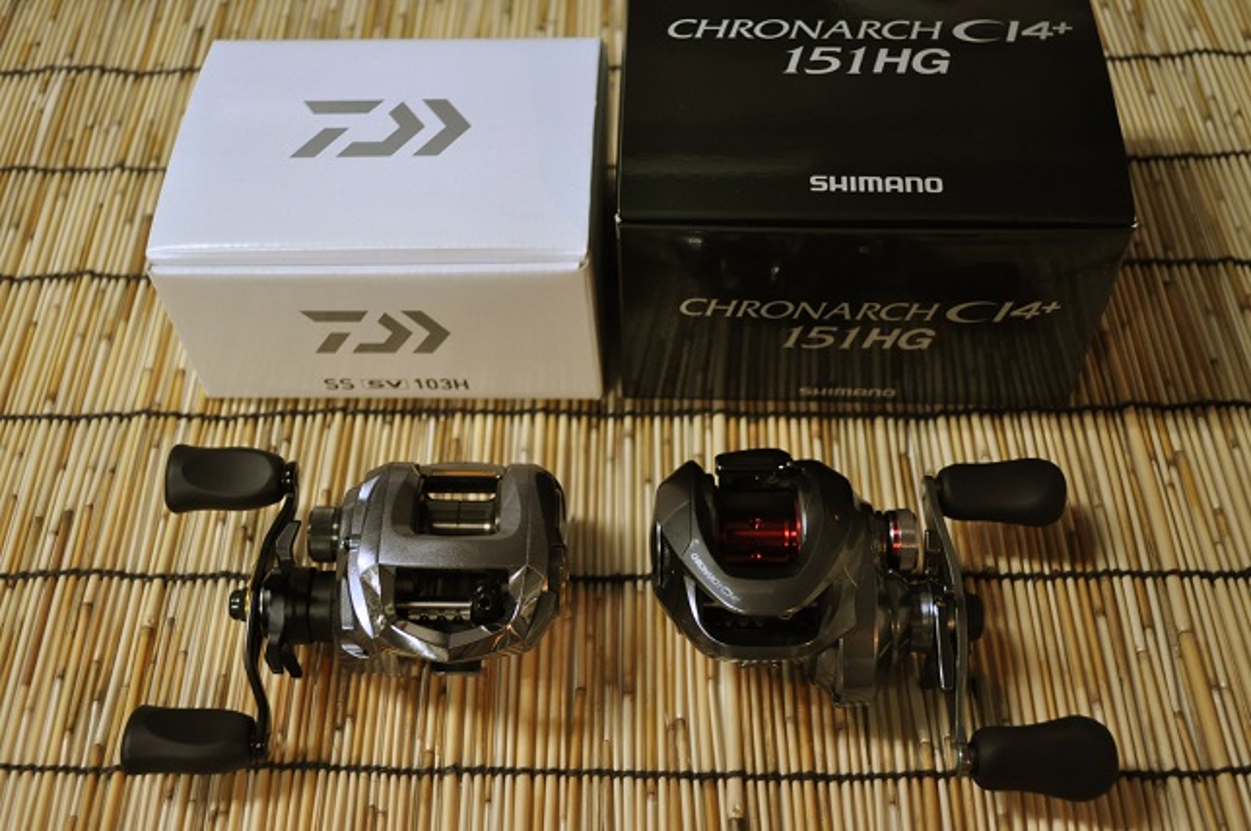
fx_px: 1354
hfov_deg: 49.6
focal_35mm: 39
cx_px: 626
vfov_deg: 34.1
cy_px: 416
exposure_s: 1/60
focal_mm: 26
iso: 1100
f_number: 4.2
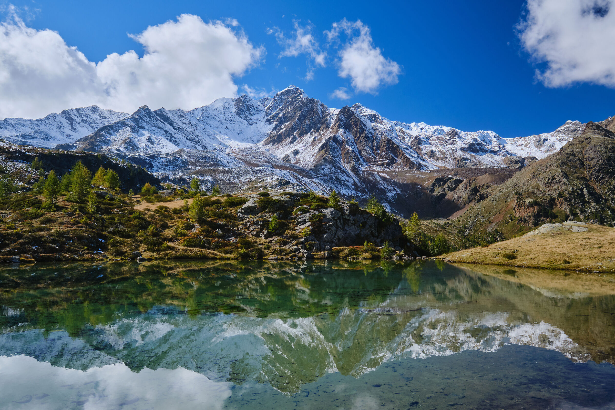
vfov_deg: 45.0
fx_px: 495
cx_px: 308
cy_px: 205
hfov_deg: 63.7
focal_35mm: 29
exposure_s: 1/125
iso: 400
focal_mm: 19.1
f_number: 11
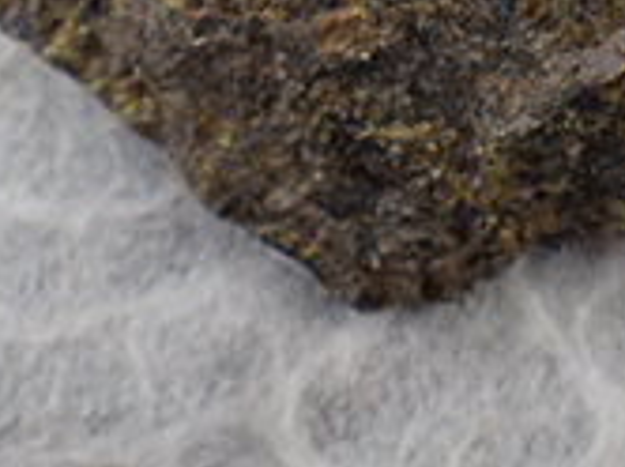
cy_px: -252
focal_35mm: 116
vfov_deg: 12.1
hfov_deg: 16.5
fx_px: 2091
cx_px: 681
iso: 100
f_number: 2.3
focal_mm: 5.5
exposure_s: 1/400
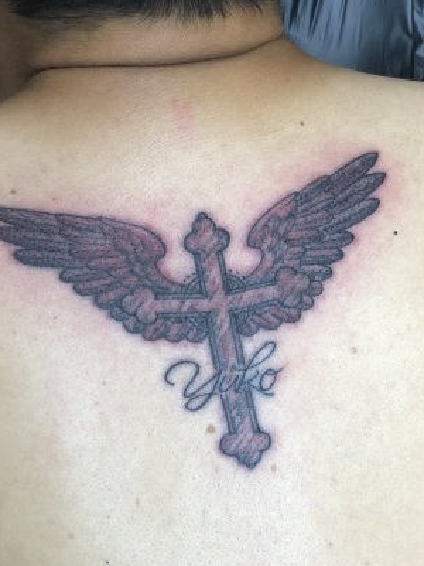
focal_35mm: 65
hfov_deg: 22.6
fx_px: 1062
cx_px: 217
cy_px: 303
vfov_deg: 29.8
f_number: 2.4
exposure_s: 1/60
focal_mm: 6
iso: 64
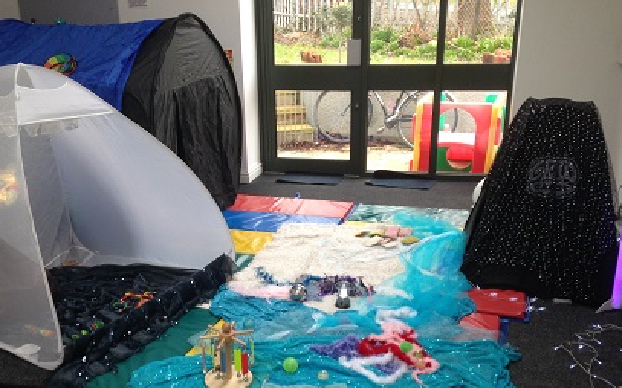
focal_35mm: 43
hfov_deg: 46.2
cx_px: 296
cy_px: 282
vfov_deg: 29.4
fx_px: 729
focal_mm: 4.12
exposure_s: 1/60
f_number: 2.4
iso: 64
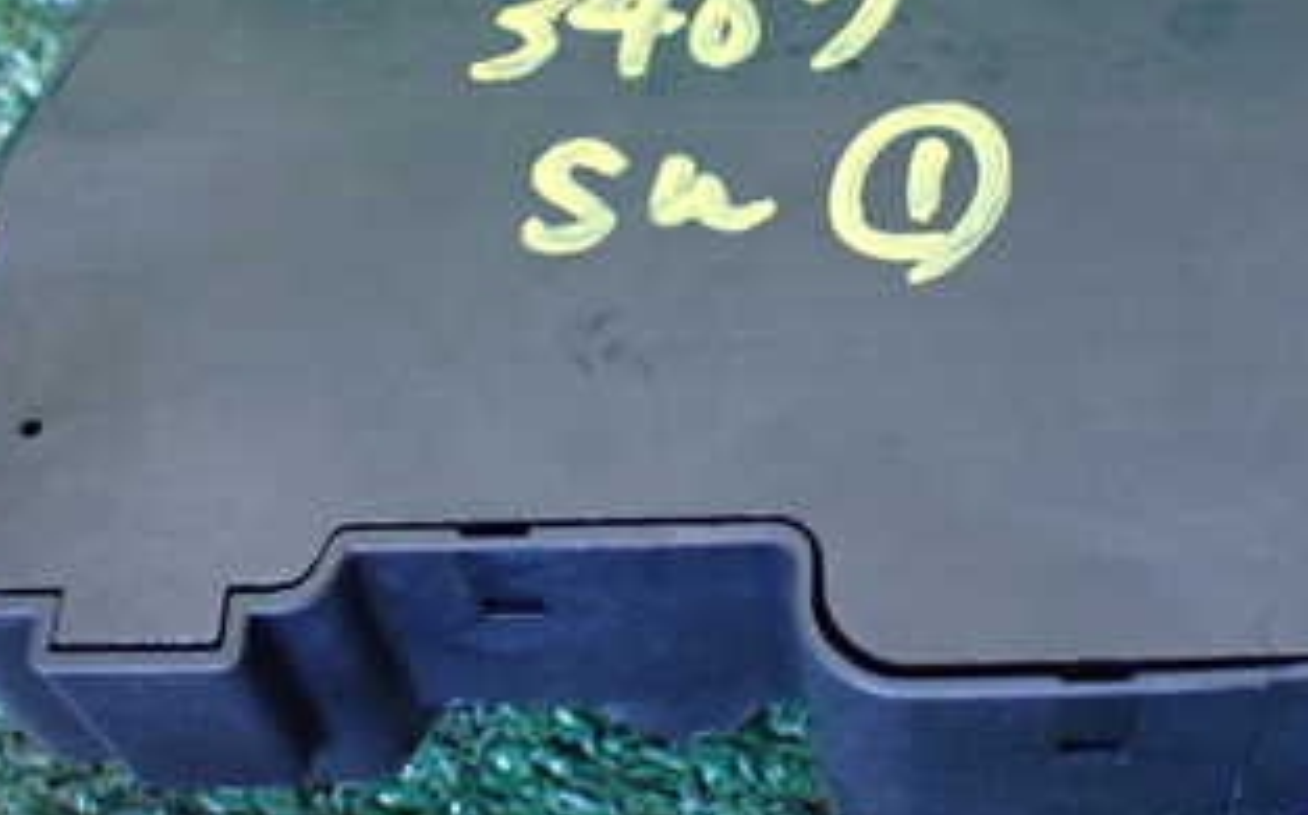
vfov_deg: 21.2
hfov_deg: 33.4
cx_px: 794
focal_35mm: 61
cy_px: 301
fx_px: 2173
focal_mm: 5.4
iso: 800
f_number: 2.3
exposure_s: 1/30
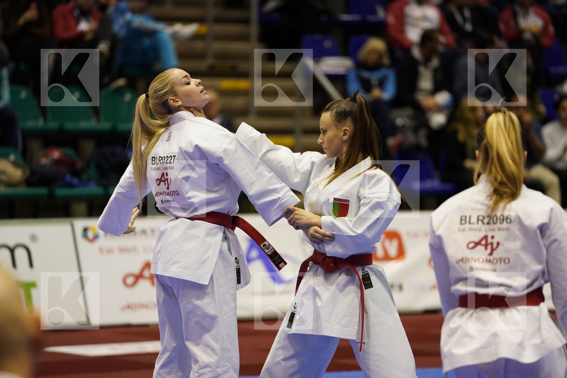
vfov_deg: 6.9
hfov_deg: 10.3
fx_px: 3150
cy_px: 189
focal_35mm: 200
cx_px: 284
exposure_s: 1/500
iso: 1600
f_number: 2.8
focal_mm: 200
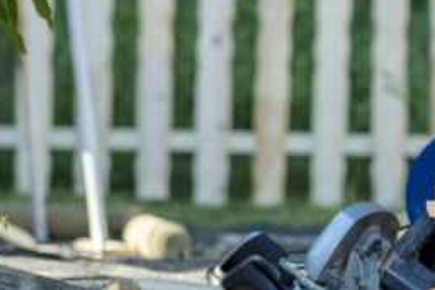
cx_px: 473
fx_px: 2466
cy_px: 83
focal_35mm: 204
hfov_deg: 10.0
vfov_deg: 6.7
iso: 100
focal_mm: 85
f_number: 2.8
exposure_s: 1/500
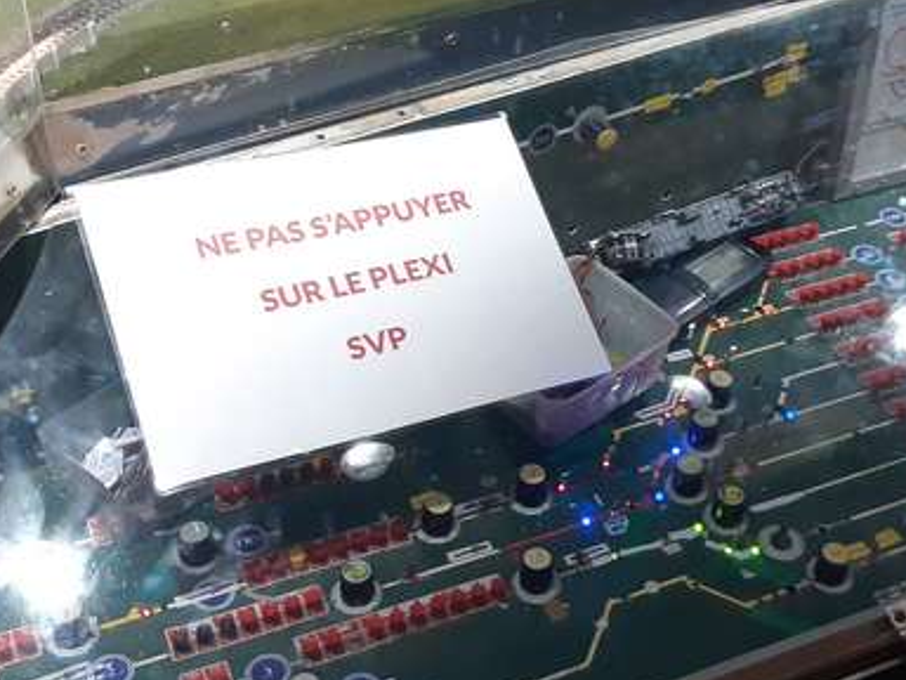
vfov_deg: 28.0
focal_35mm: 52
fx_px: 1361
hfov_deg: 36.5
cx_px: 592
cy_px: 352
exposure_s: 1/25
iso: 320
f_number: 1.7
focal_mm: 3.92
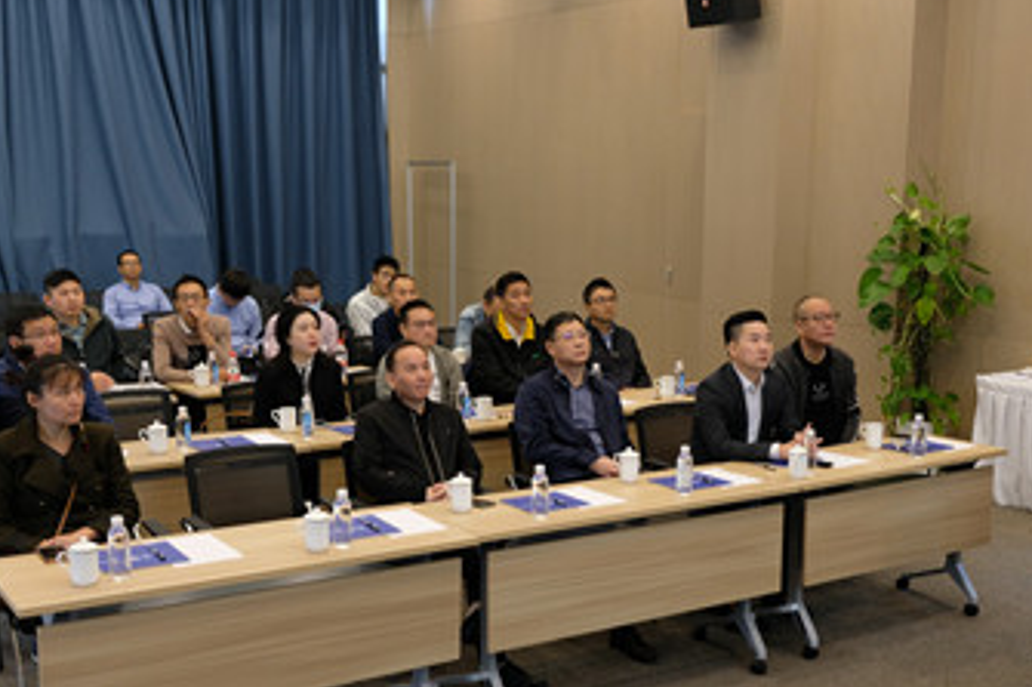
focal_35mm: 43
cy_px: 437
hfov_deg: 45.3
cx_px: 585
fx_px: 1232
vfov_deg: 31.0
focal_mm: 21.4
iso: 1000
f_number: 3.2
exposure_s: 1/50
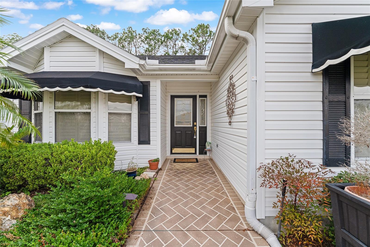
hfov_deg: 104.3
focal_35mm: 14
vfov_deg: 81.2
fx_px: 144
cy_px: 124
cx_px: 185
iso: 320
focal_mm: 14
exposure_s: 1/200
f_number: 8
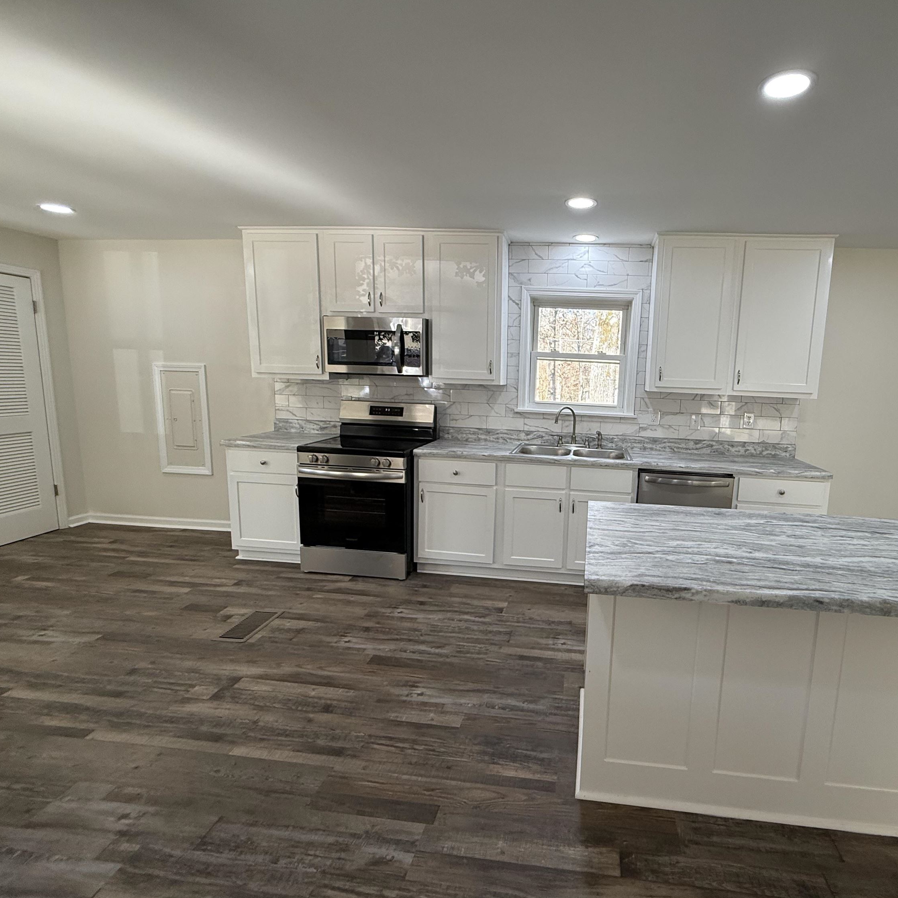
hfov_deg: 82.7
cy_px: 446
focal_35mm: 17
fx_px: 499
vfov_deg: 84.0
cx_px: 549
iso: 125
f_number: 2.2
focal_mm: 2.22
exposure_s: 1/120
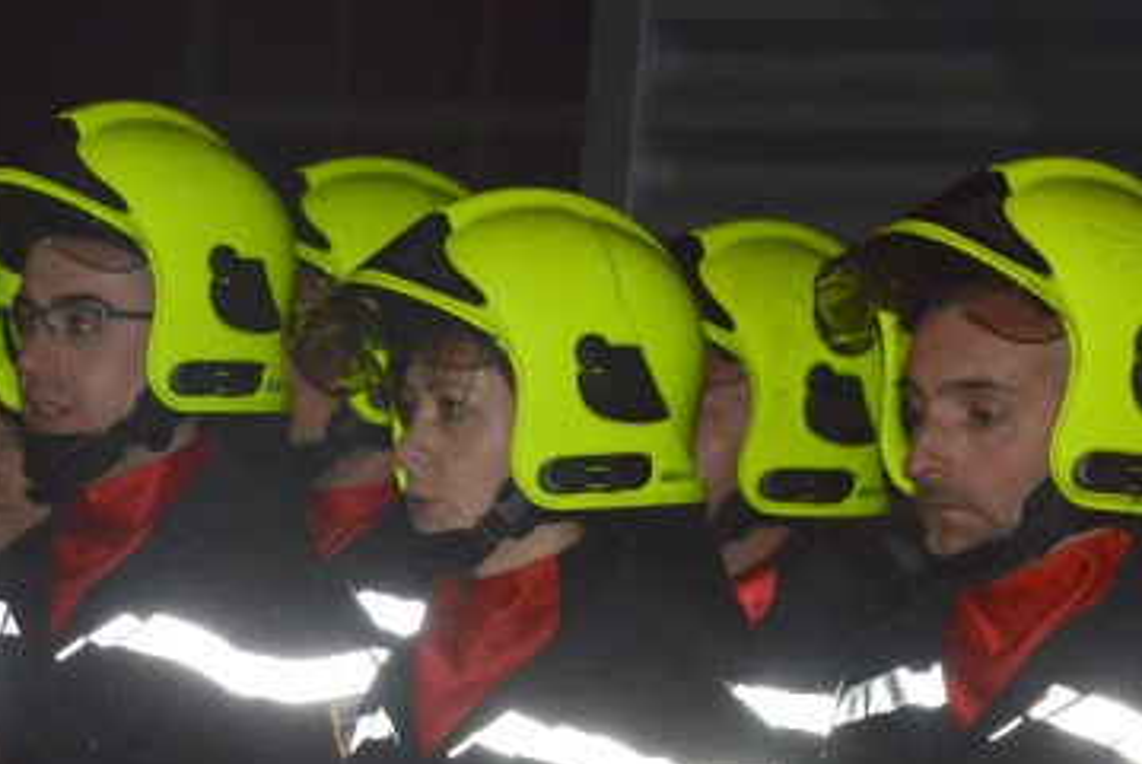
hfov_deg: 7.8
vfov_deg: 5.2
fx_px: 8349
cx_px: 630
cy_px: 737
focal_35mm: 263
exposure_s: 1/160
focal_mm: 135
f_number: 8
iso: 6400
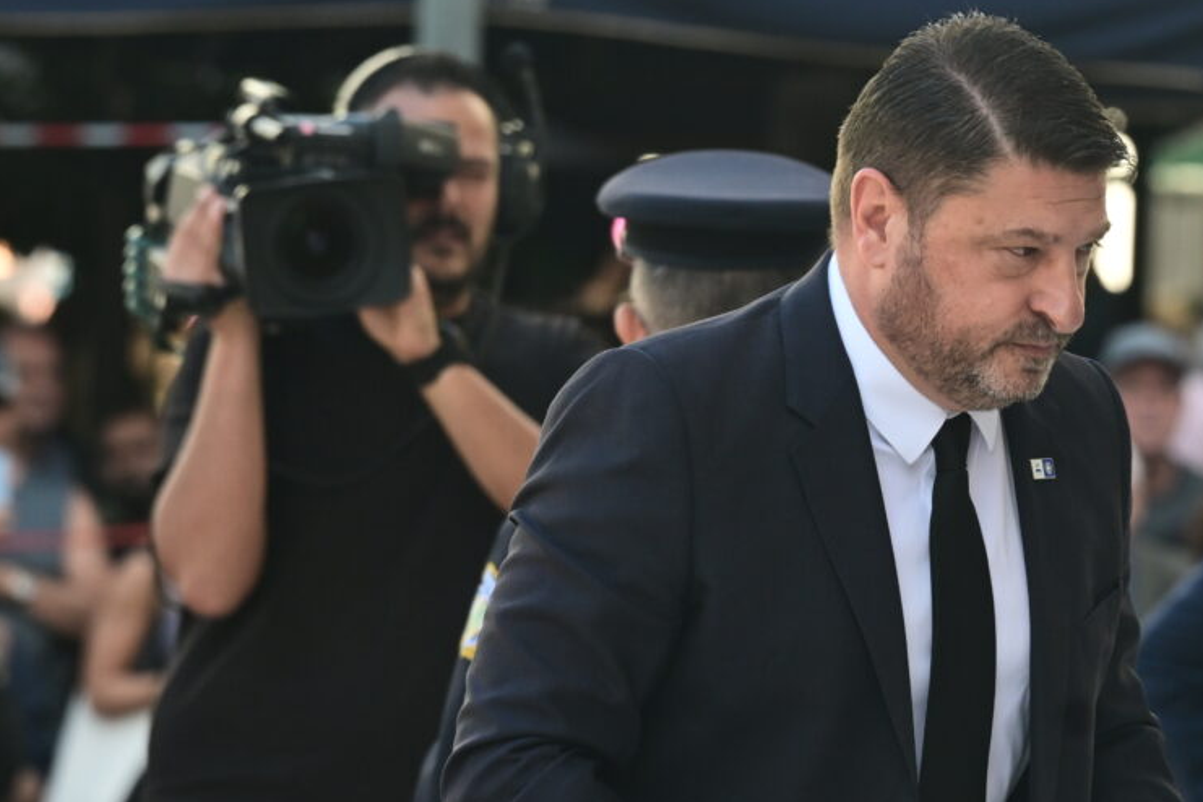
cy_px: 601
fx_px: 16239
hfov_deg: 4.2
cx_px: 968
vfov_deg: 2.8
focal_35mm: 486
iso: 640
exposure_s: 1/400
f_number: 6.3
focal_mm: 200
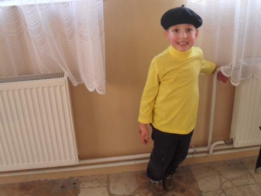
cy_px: 98
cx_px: 130
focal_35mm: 35
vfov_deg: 40.7
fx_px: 264
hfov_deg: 52.6
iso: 200
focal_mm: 6.2
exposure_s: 1/90
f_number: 2.8
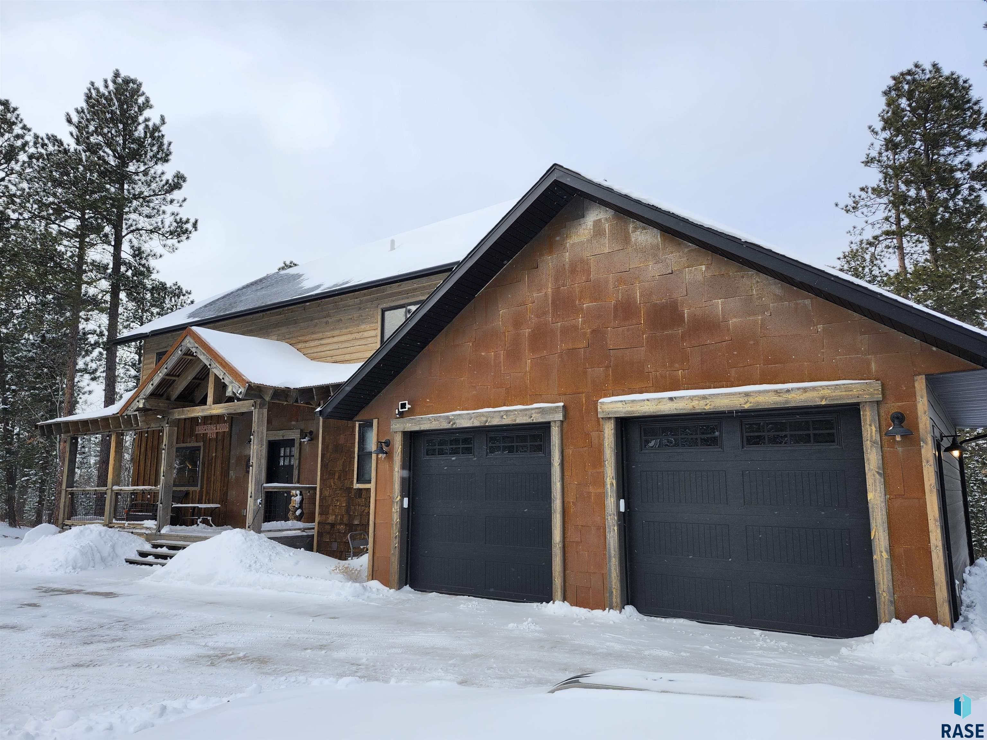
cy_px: 370
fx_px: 656
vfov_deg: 58.9
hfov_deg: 73.9
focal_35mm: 23
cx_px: 494
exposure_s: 1/330
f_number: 1.8
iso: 25
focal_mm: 5.54
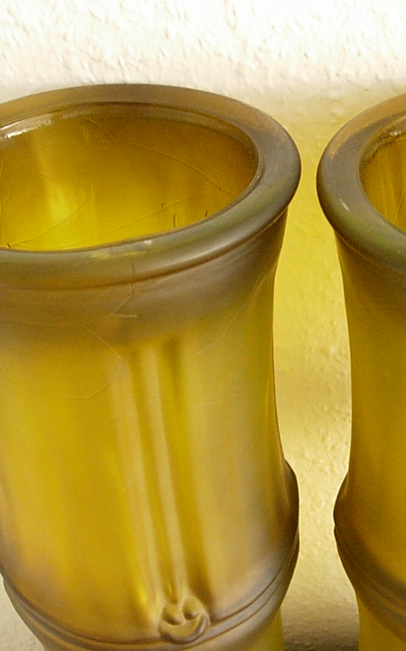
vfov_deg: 37.5
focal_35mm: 54
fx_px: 957
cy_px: 325
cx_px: 314
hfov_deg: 23.7
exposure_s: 1/11.9
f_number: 2.8
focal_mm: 7.8
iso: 400
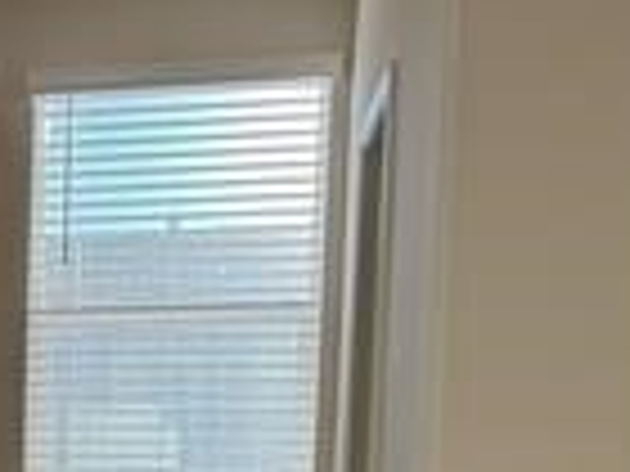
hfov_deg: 22.8
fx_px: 1401
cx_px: -166
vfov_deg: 18.2
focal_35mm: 77
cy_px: 564
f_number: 1.78
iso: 80
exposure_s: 1/514
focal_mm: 6.76
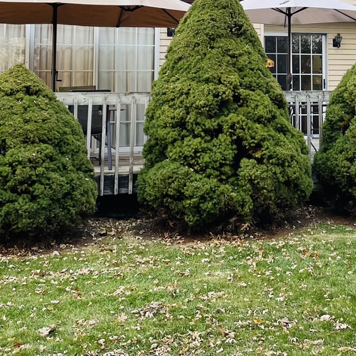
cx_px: 286
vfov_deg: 25.6
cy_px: 28
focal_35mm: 65
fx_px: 756
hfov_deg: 26.0
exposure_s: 1/121
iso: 40
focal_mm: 4.2
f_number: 1.6
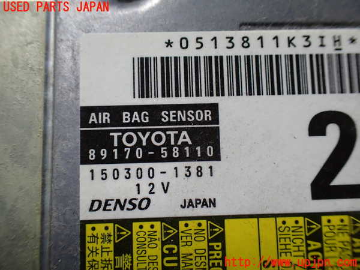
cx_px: 180
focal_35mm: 30
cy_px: 135
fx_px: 312
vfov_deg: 46.8
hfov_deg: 60.0
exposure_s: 1/125
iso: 125
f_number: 2.3
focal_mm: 5.4
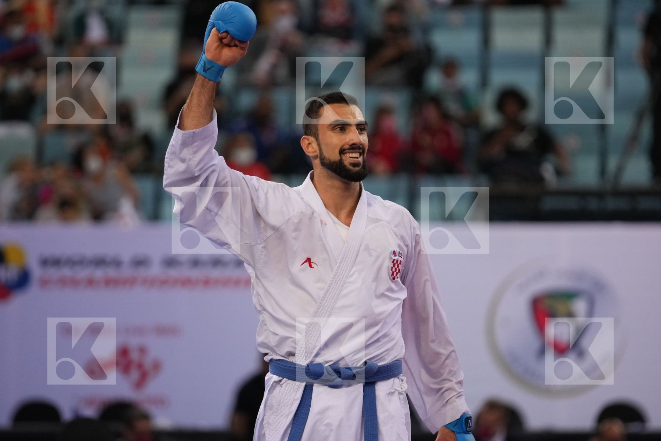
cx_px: 330
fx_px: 5343
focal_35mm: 291
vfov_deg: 4.7
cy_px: 220
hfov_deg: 7.1
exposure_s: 1/1000
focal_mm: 194
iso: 2000
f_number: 2.8
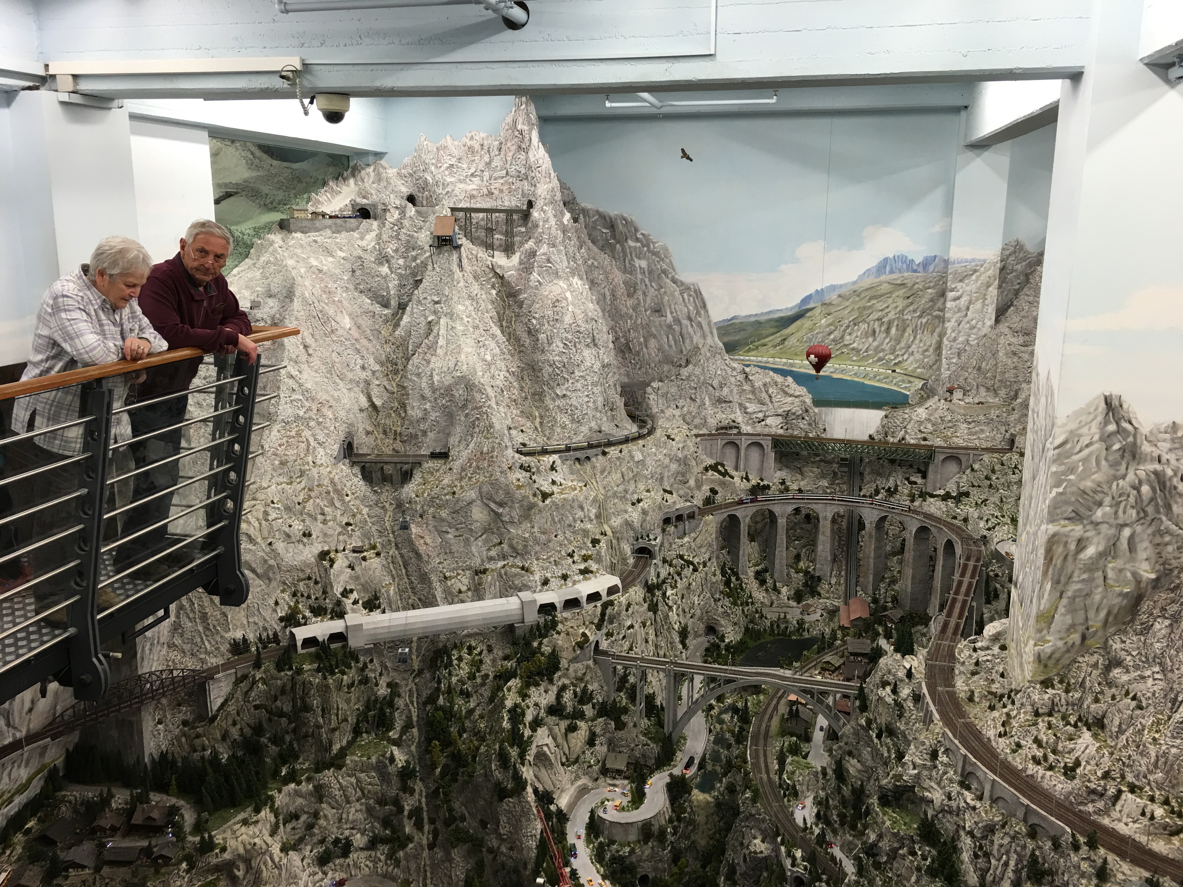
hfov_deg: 61.7
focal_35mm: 29
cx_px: 592
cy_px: 444
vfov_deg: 48.2
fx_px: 991
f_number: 2.2
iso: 32
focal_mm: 4.15
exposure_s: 1/33
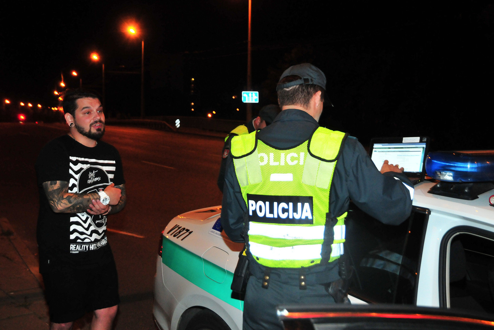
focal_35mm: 42
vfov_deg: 31.9
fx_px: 576
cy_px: 165
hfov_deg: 46.4
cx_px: 247
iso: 1250
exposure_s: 1/40
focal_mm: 28
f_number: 4.2
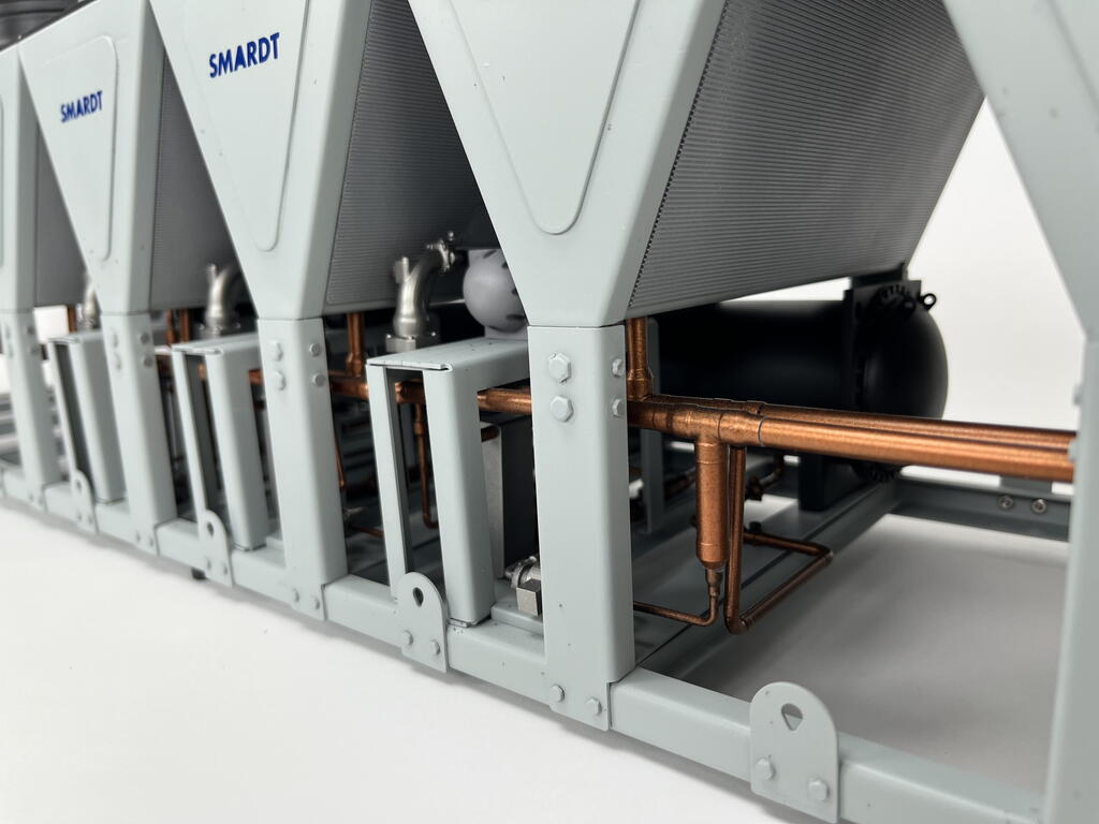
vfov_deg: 53.1
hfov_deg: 67.3
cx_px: 550
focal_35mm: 26
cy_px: 412
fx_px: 825
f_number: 1.6
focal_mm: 5.1
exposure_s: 1/120
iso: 40
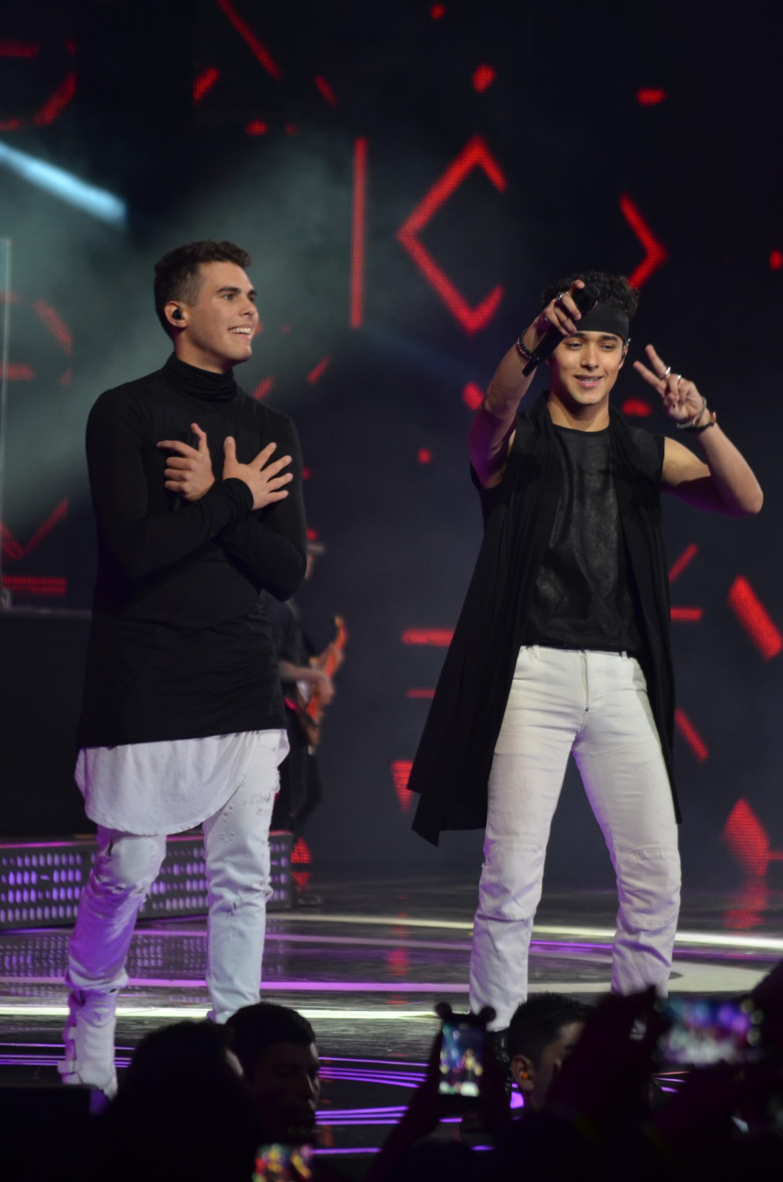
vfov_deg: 8.6
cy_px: 591
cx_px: 392
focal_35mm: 240
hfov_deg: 5.7
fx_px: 7867
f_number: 5.3
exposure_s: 1/125
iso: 800
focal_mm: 160
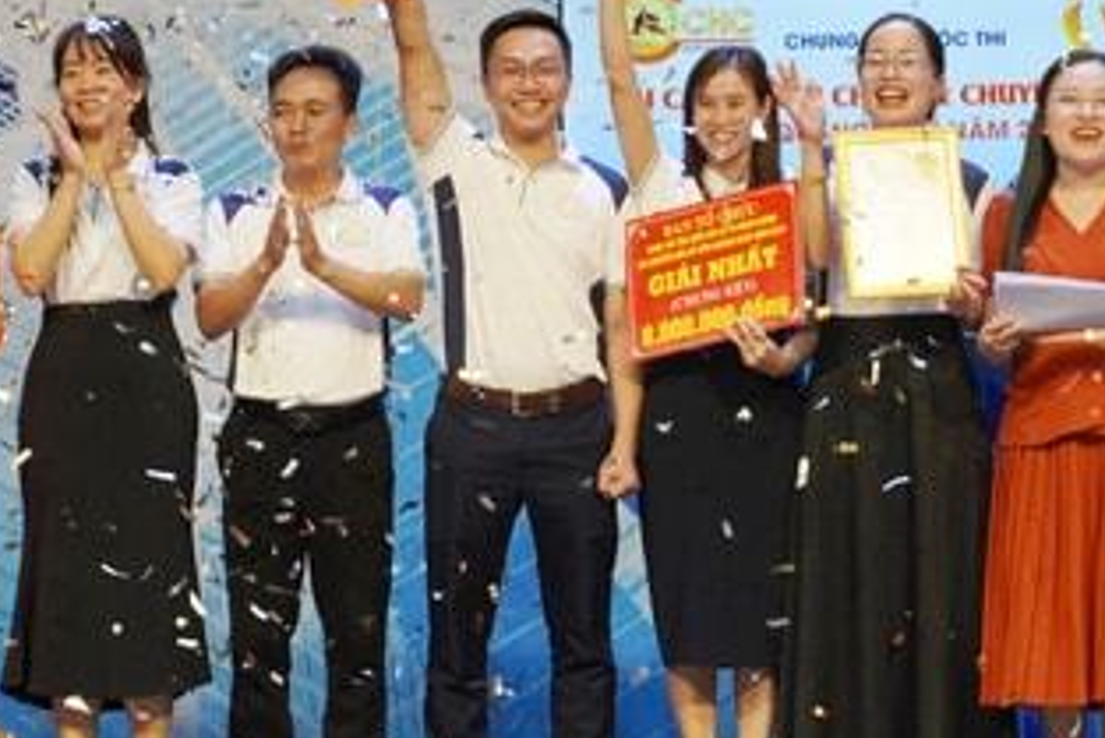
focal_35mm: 207
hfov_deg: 9.9
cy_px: 230
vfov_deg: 6.6
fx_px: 6356
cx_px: 759
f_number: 5.6
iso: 1250
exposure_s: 1/160
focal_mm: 80
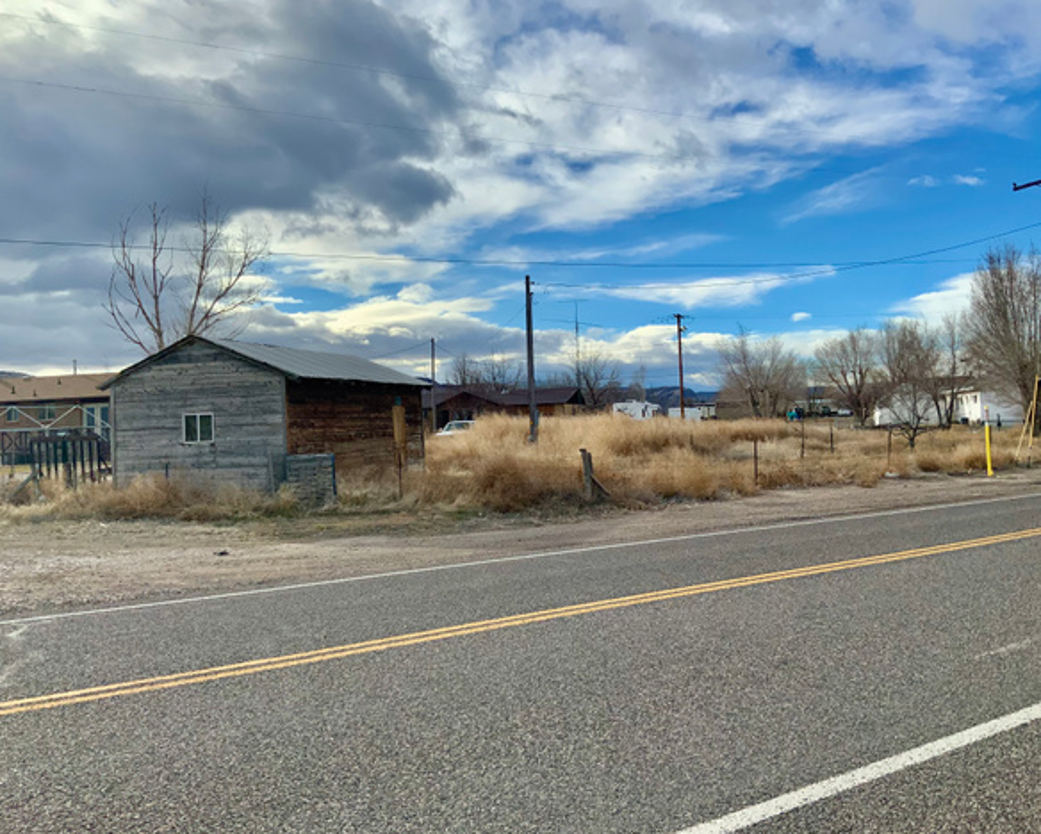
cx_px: 563
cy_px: 410
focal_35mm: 31
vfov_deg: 47.2
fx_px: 956
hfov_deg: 57.1
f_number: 1.8
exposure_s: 1/2538
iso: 20
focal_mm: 3
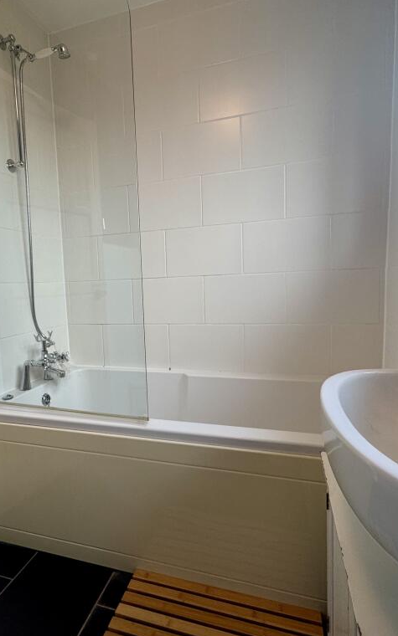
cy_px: 319
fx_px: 347
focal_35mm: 20
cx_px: 164
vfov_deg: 85.1
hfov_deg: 59.3
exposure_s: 1/100
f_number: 2.2
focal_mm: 2.22
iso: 125
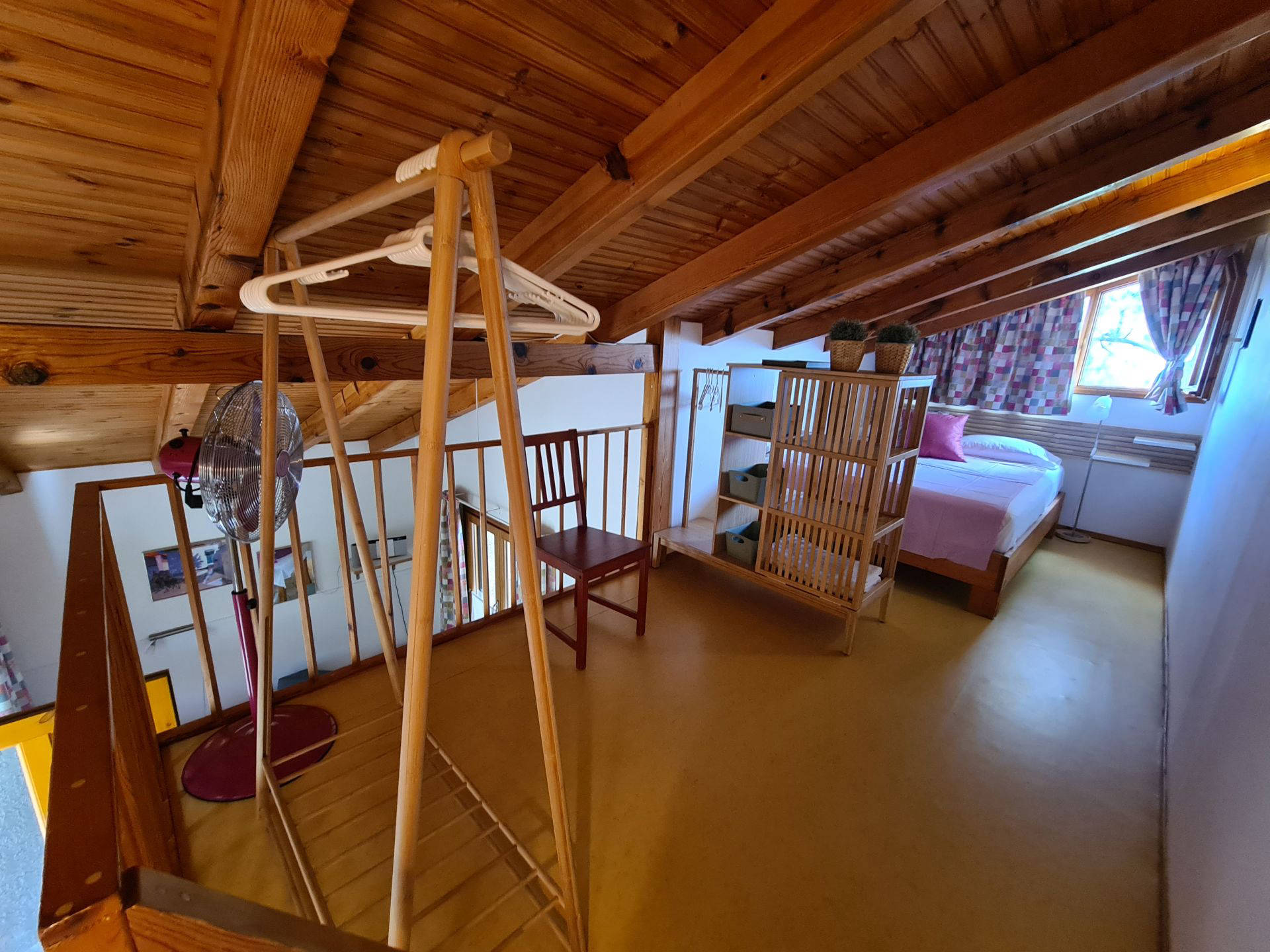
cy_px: 476
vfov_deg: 89.9
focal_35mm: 13
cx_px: 635
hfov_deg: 106.2
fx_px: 477
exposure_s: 1/33
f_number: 2.2
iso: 400
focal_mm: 2.2
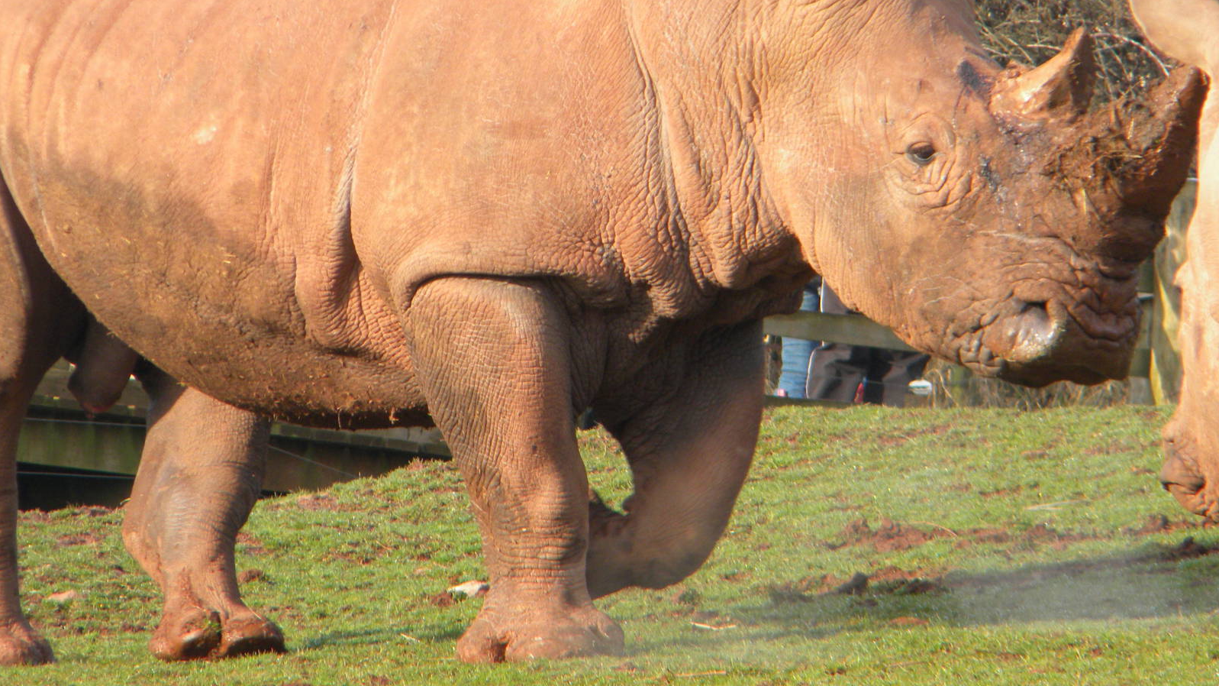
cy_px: 246
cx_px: 609
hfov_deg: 4.8
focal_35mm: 452
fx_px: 14609
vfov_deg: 2.7
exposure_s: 1/250
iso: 157
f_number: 5.4
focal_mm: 75
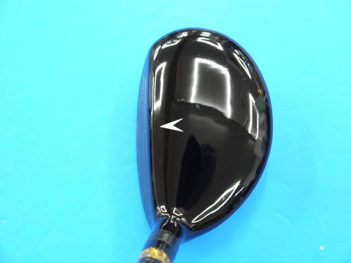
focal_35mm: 52
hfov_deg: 36.8
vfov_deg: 28.0
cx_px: 176
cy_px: 132
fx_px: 527
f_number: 4.7
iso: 800
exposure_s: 1/60
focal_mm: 26
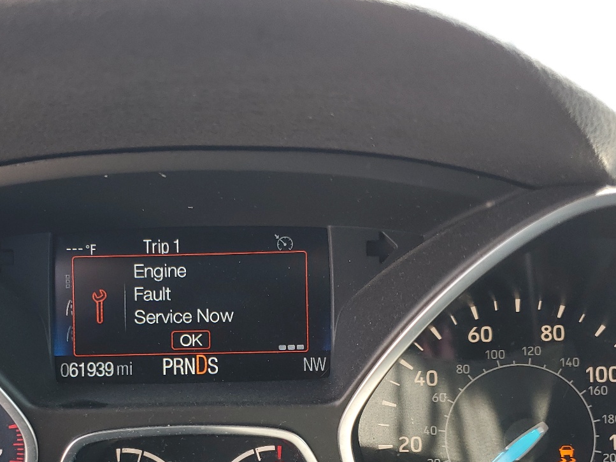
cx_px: 209
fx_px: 765
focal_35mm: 43
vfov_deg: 32.9
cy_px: 354
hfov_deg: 43.3
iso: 50
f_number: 1.5
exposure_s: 1/120
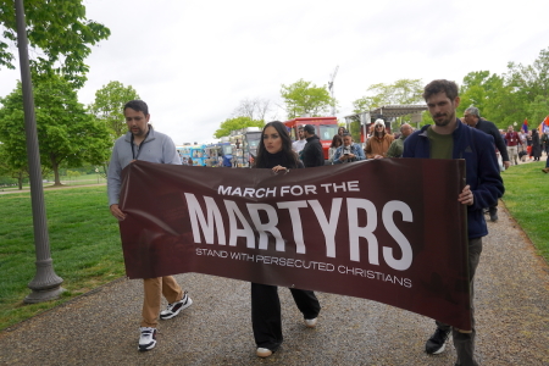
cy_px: 183
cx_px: 274
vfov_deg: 43.6
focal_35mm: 30
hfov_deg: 61.9
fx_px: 457
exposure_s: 1/160
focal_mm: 20
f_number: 4
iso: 100
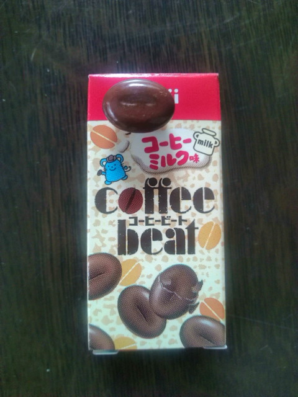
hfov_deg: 44.2
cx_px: 149
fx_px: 367
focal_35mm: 32
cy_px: 198
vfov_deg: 56.8
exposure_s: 1/20
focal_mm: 3.3
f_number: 2.8
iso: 56
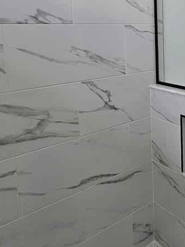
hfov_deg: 35.4
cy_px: 57
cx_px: 198
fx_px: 250
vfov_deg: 50.1
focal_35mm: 35
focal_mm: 2.2
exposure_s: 1/120
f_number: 2.2
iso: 80
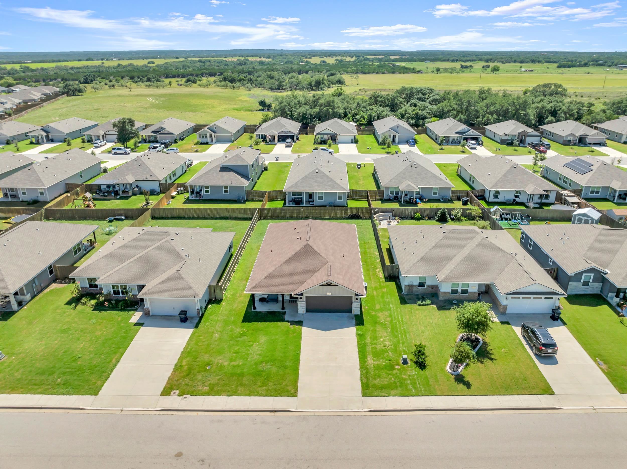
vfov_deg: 56.8
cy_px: 234
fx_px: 434
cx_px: 314
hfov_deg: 71.6
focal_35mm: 24
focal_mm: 12.29
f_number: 2.8
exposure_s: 1/60
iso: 100
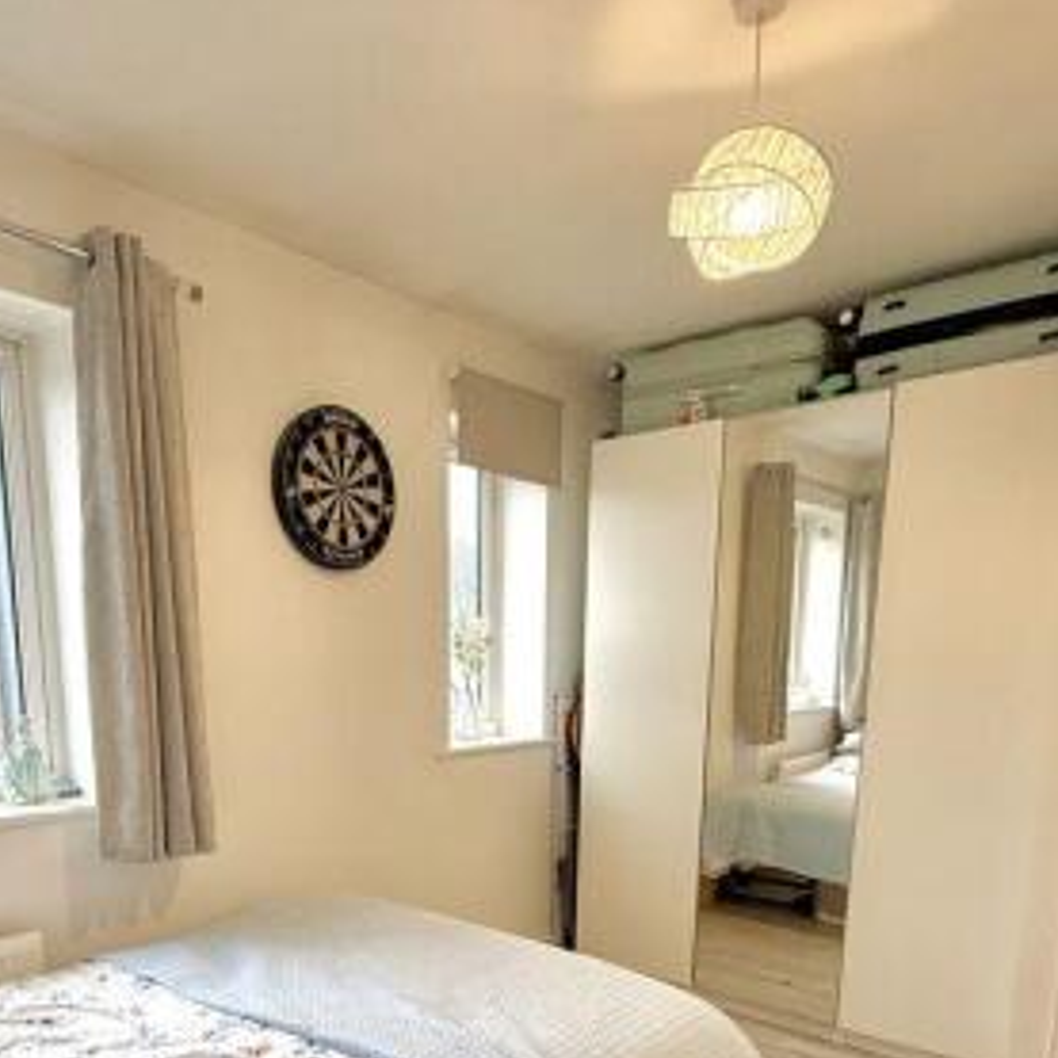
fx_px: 899
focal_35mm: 26
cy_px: 815
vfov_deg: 57.3
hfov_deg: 60.3
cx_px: 407
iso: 200
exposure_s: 1/100
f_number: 2.2
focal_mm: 2.22
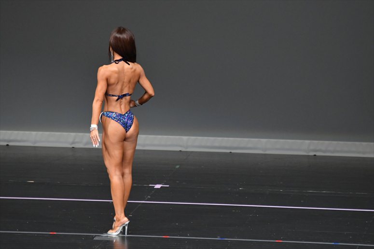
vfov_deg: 3.7
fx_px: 3894
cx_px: 187
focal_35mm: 375
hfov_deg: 5.5
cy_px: 124
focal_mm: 250
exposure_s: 1/400
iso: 4000
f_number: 5.6
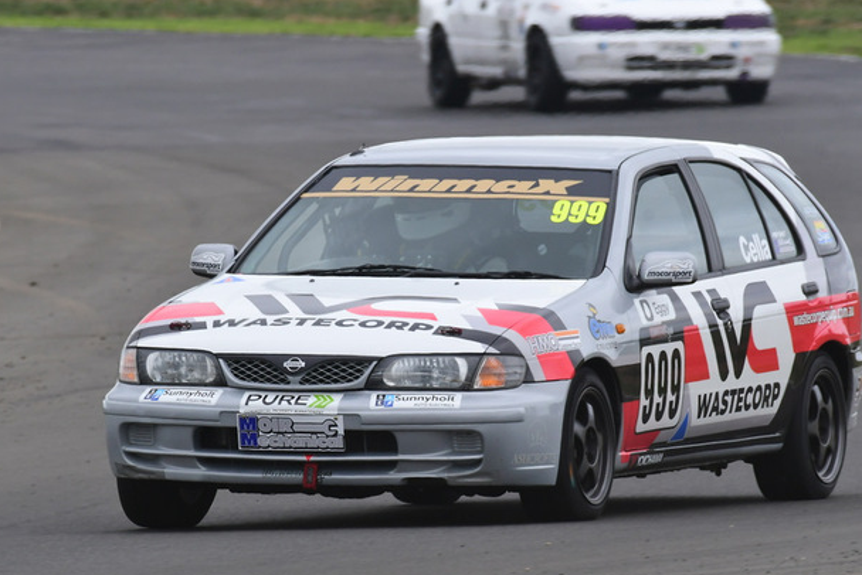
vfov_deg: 1.4
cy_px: 237
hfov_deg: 2.1
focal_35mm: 987
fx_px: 23643
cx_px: 354
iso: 500
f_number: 10
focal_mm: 500
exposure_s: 1/640
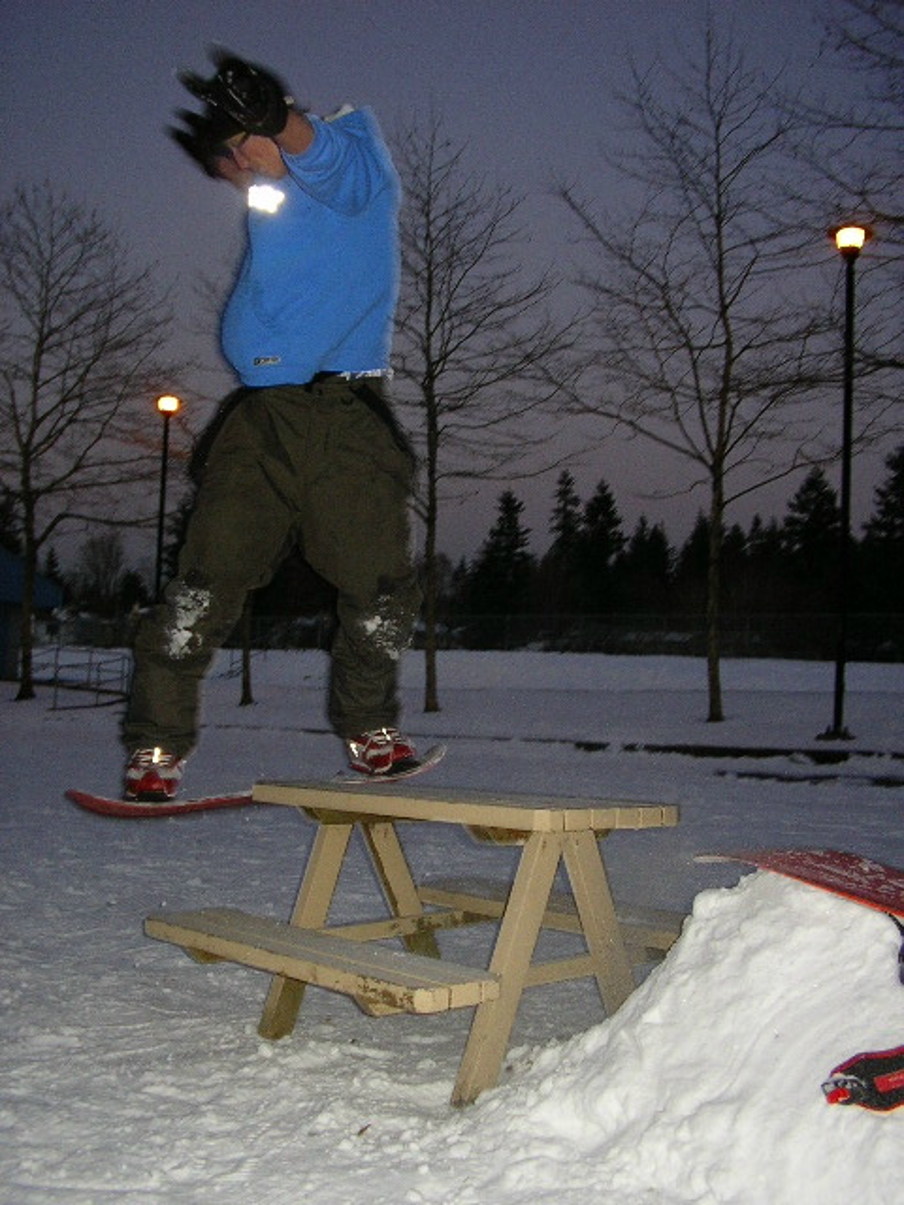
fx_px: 1323
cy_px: 602
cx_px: 452
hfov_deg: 37.7
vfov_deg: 49.0
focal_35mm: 38
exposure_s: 1/60
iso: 125
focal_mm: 5.8
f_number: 2.9
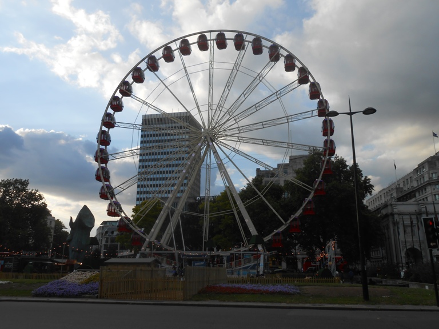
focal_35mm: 30
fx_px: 380
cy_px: 164
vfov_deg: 46.8
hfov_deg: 60.0
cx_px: 220
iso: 80
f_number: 3.8
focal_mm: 5.3
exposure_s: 1/640
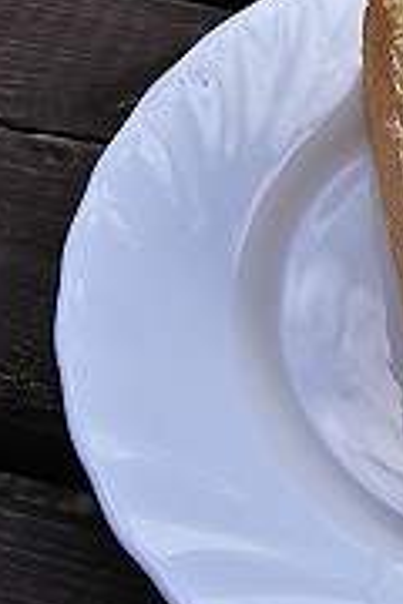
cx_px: 452
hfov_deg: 12.1
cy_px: -25
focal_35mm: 111
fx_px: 1864
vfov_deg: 17.9
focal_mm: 30
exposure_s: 1/2500
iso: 2500
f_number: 9
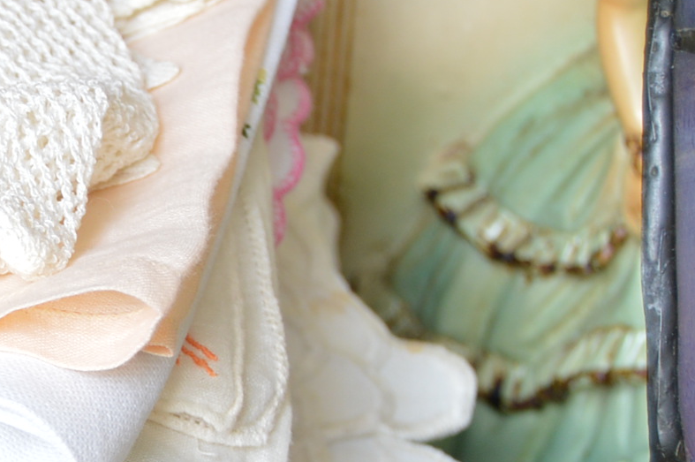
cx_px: -457
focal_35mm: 149
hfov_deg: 12.8
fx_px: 2873
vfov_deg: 9.0
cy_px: 595
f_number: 4
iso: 200
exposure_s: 1/200
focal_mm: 26
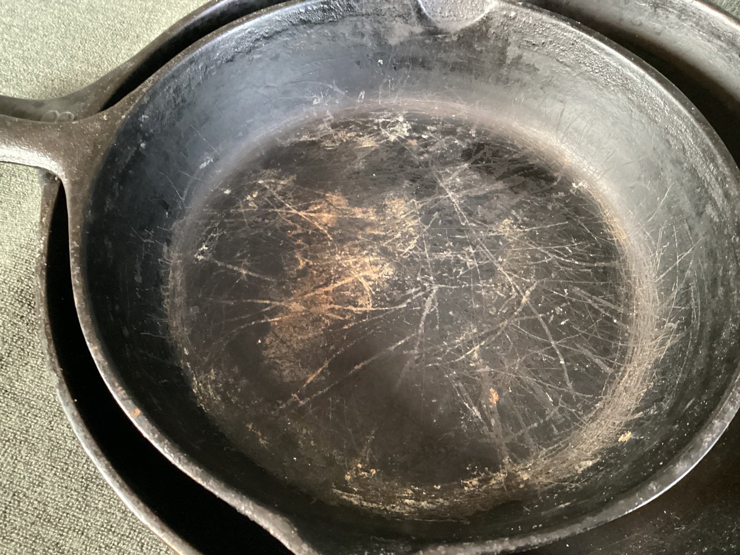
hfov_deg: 58.3
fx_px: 663
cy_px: 278
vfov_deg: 45.4
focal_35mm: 31
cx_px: 370
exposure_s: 1/20
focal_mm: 3.3
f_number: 2.4
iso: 640
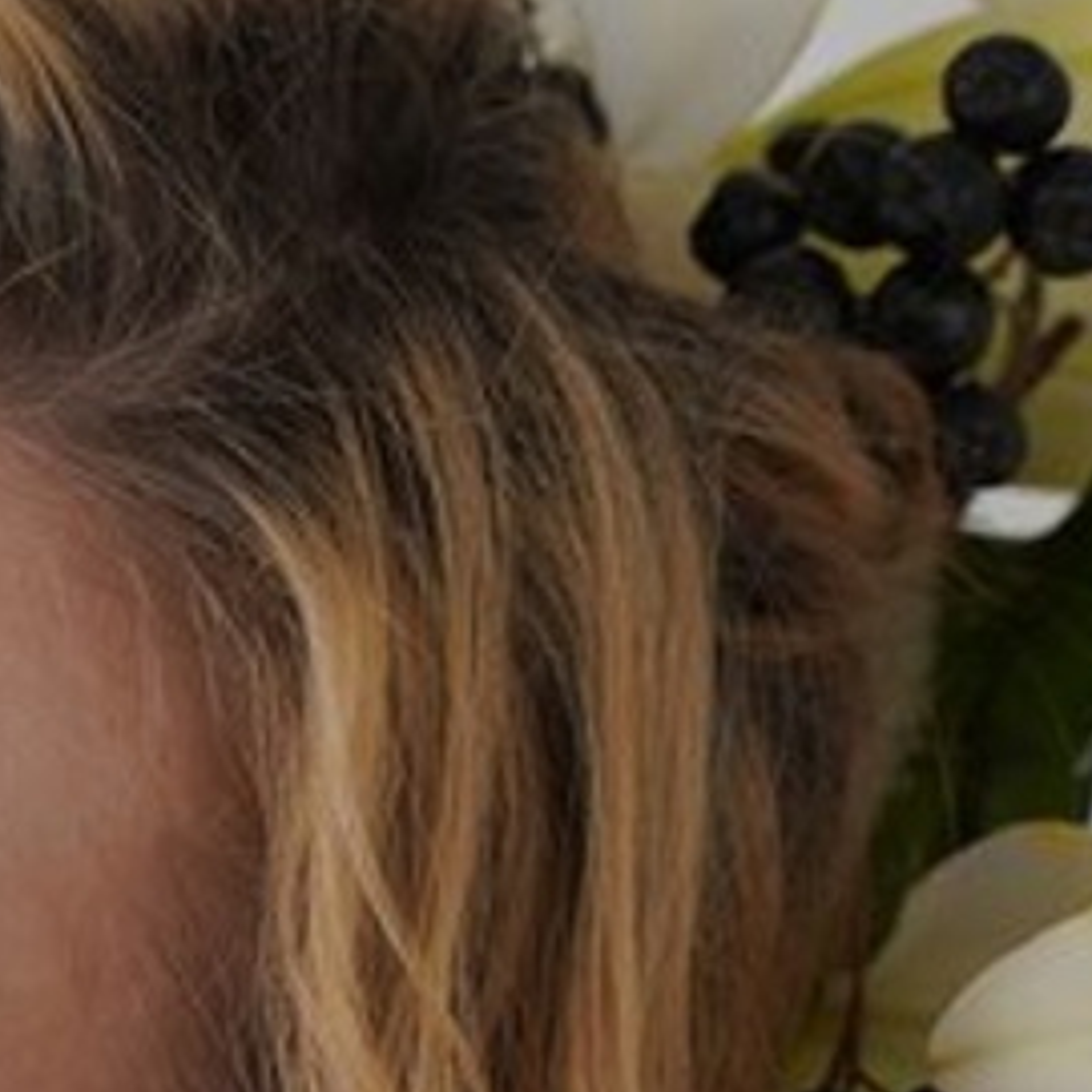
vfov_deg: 4.6
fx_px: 13527
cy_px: 1890
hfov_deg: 4.6
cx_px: -556
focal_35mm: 379
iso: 250
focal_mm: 63
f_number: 4
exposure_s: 1/160
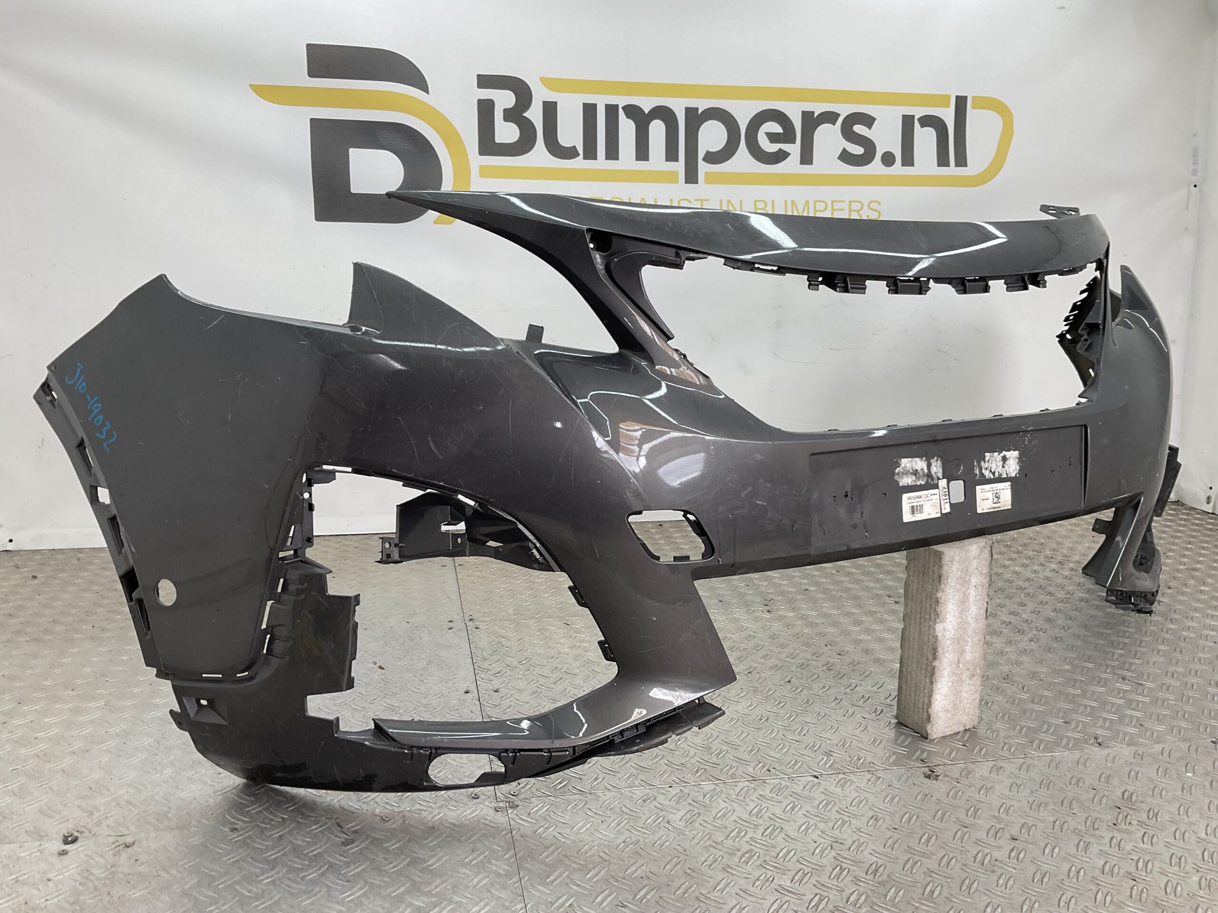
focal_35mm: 29
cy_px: 456
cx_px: 609
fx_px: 1020
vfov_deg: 48.2
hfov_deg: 61.7
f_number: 1.8
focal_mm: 3
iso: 16
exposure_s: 1/111
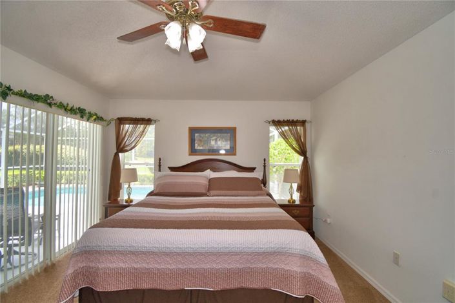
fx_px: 189
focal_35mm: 15
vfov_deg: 77.2
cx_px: 228
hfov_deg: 100.4
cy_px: 152
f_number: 4.5
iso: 100
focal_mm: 10
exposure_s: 1/60
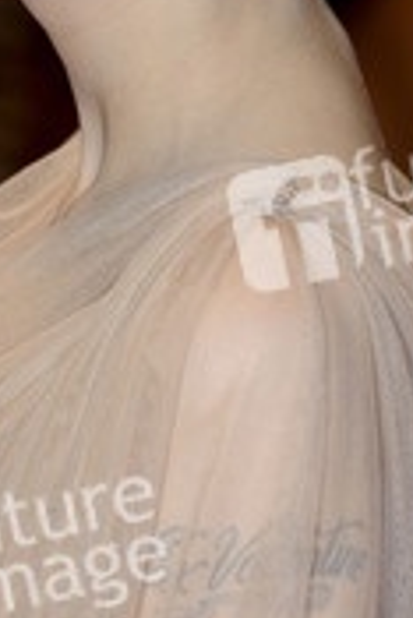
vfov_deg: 3.9
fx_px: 9121
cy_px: 32
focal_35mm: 531
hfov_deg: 2.6
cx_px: 90
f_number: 4.5
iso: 320
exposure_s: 1/160
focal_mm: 155
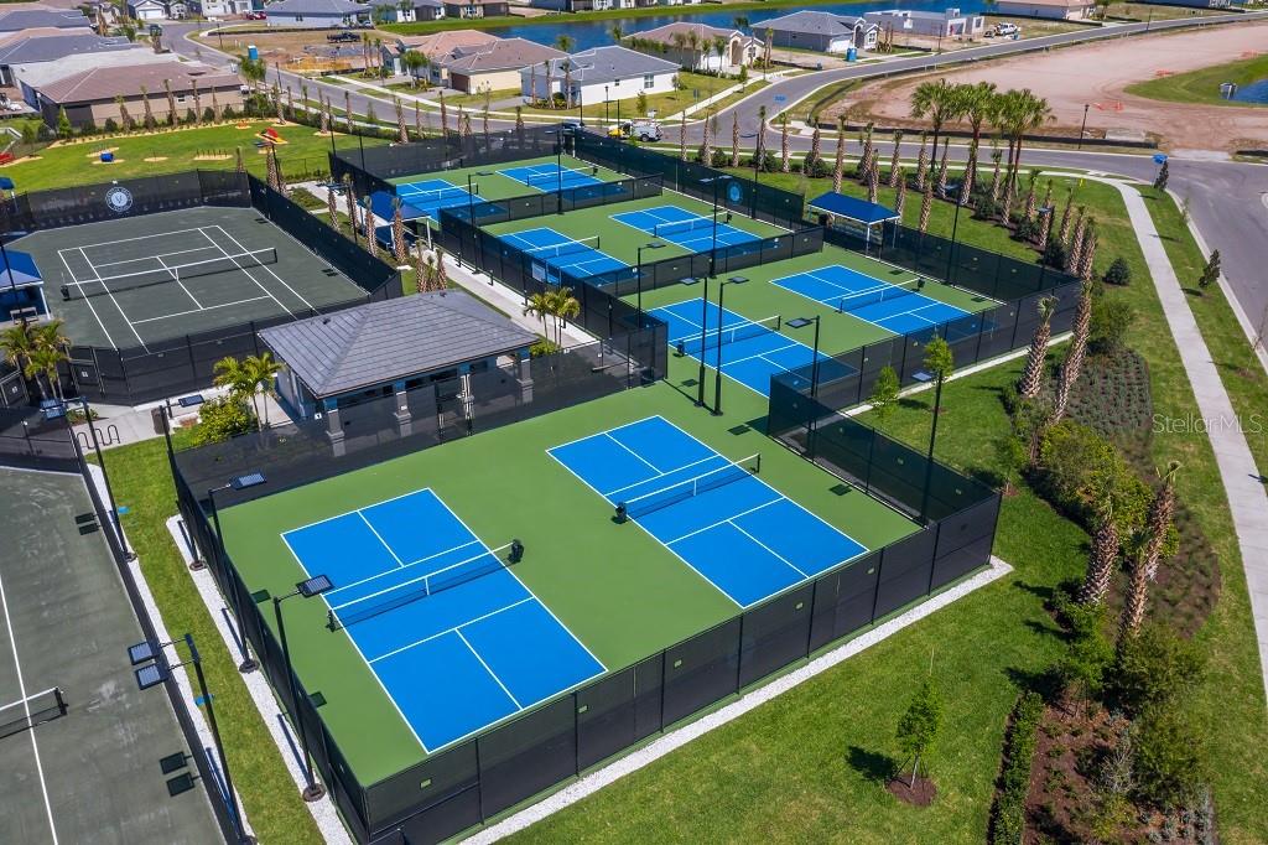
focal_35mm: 28
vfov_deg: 46.4
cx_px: 634
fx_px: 986
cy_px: 422
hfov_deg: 65.5
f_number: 8
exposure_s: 1/320
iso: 100
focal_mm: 10.26
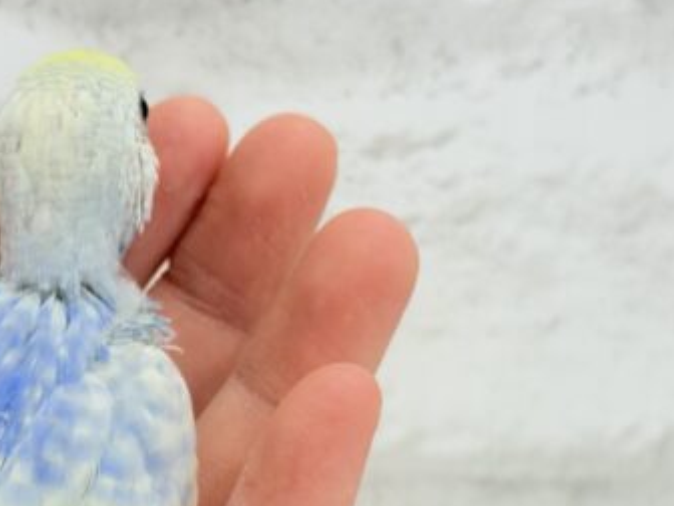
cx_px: 84
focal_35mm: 99
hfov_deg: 19.5
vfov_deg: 14.8
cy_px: 426
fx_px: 1928
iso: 64
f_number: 1.6
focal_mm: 5.96
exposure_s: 1/100
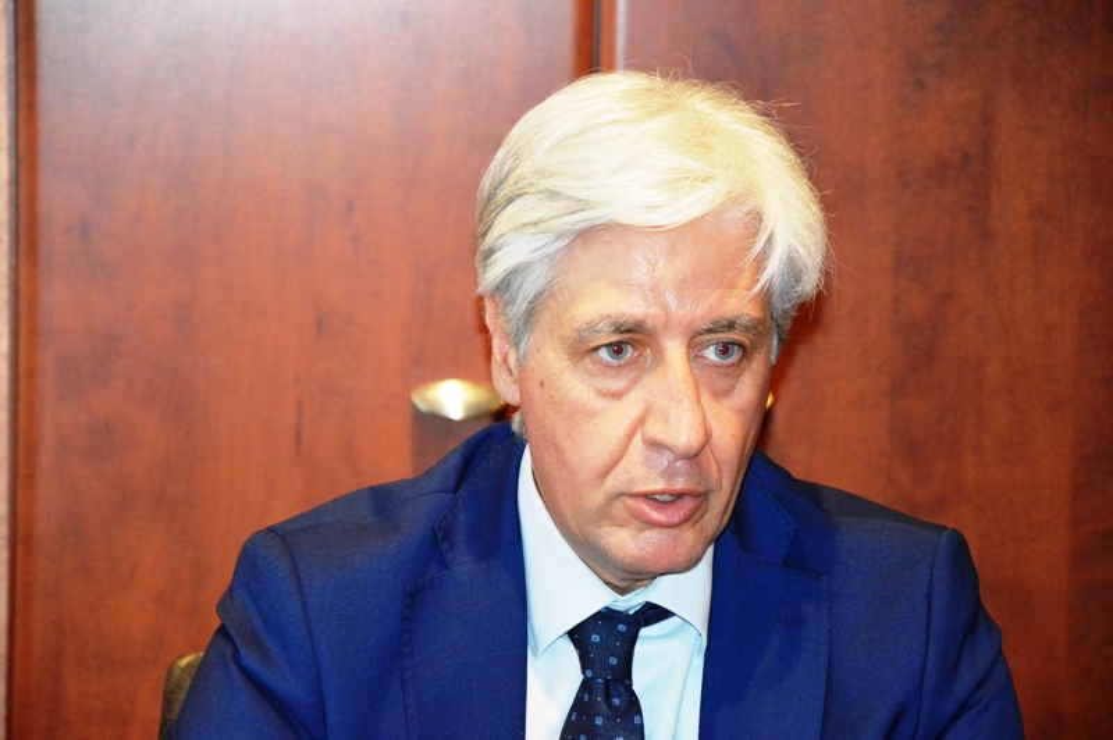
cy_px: 370
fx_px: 4865
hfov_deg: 13.1
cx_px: 556
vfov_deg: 8.7
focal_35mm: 158
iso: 3200
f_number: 5.6
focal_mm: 105
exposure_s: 1/60
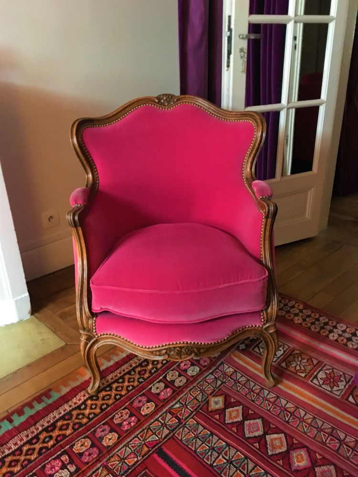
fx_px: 400
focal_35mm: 29
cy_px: 238
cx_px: 179
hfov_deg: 48.2
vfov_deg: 61.7
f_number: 2.2
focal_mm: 4.15
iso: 640
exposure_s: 1/17
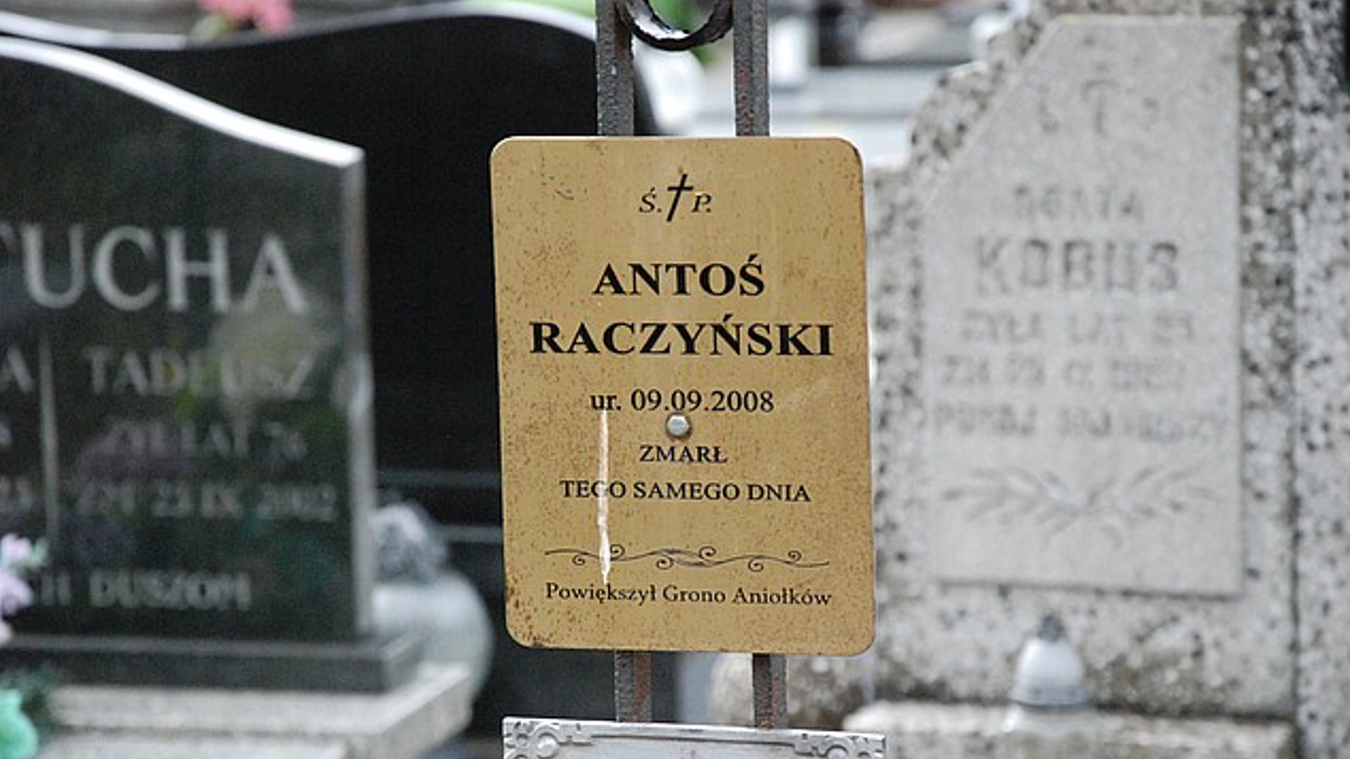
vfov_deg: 7.3
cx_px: 678
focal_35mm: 167
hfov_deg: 12.9
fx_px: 5960
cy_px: 451
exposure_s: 1/800
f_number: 7.1
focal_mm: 105
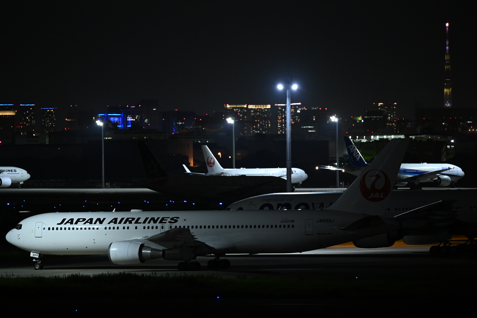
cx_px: 238
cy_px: 159
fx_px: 3975
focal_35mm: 300
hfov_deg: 6.9
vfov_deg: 4.6
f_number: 2.8
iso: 6400
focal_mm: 300
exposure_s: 1/125
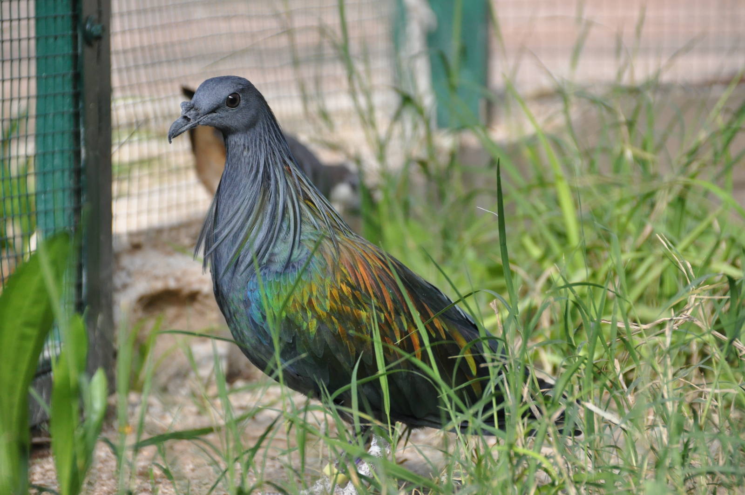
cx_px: 372
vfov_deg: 3.5
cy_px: 248
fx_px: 8062
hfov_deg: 5.3
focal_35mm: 390
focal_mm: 260
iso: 1000
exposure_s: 1/1000
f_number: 8
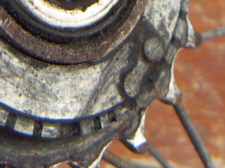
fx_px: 753
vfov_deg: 12.4
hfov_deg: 16.5
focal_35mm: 116
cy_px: -40
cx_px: -21
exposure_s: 1/60
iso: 50
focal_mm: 4.7
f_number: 2.8
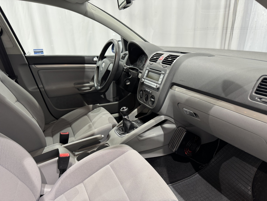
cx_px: 134
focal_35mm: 24
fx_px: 185
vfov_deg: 56.8
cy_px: 100
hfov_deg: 71.6
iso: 160
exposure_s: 1/50
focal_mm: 6.76
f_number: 1.78
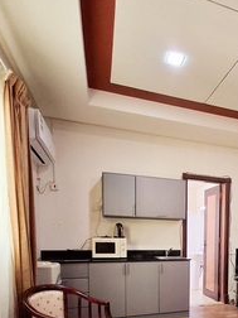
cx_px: 211
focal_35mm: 29
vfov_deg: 57.2
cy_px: 253
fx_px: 266
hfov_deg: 44.2
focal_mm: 1.64
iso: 200
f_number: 2.2
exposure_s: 1/33
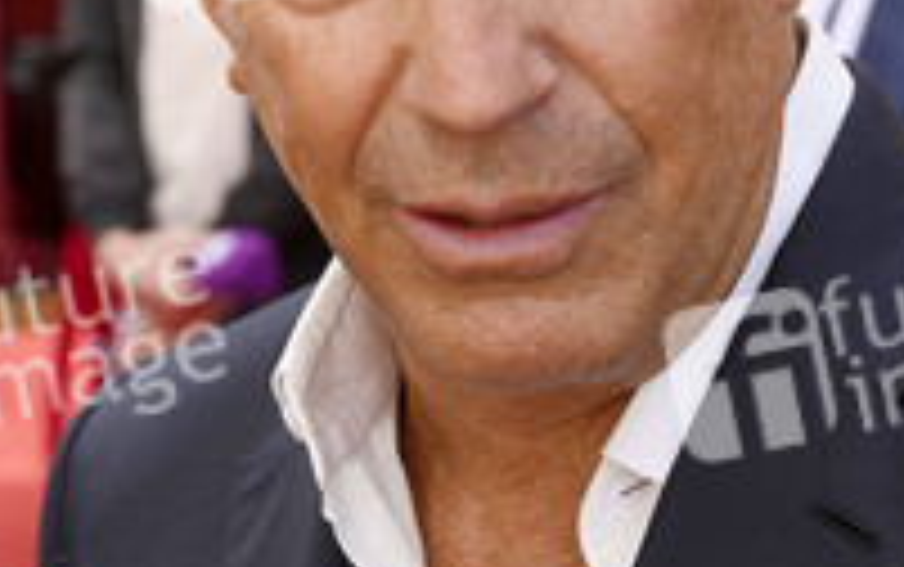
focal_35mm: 142
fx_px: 3501
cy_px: 130
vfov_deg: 9.2
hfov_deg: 14.7
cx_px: 486
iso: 500
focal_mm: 70
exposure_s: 1/200
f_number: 9
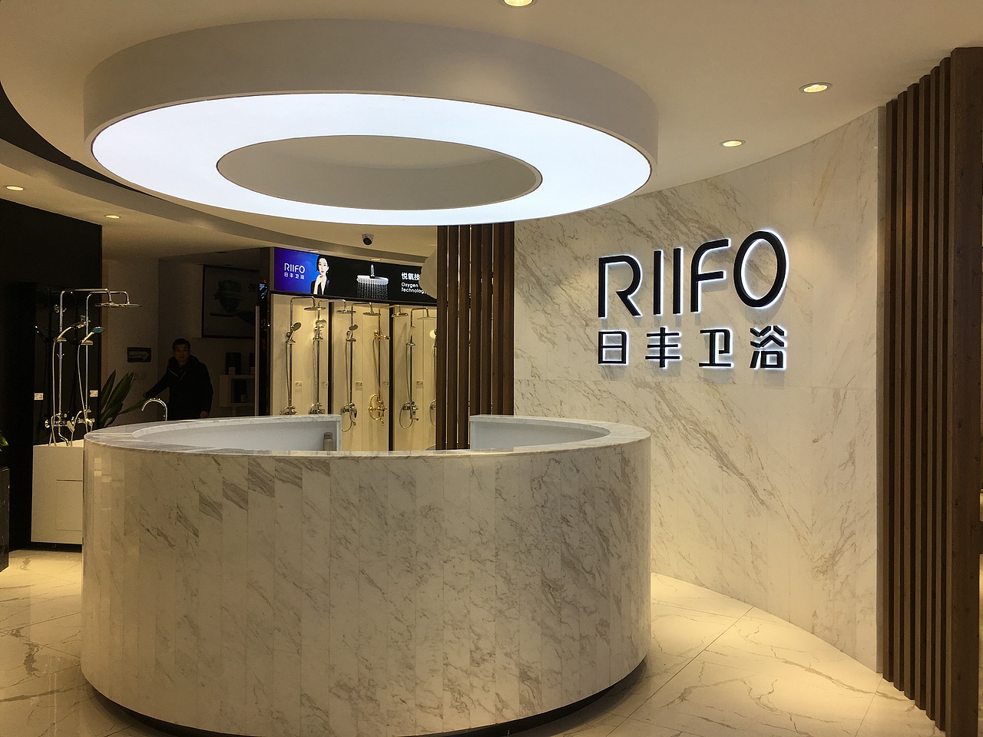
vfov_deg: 48.2
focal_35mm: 29
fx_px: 824
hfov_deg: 61.7
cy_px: 368
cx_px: 492
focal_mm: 4.15
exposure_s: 1/119
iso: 25
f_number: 2.2
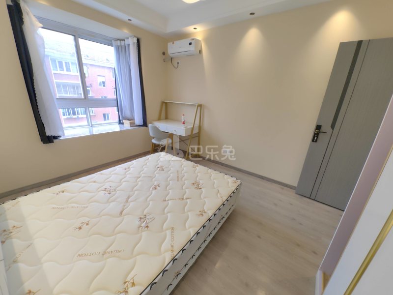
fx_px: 148
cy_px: 148
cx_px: 196
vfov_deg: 89.9
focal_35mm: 13
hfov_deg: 106.2
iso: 64
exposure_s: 1/33.3
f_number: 2.2
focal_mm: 1.95
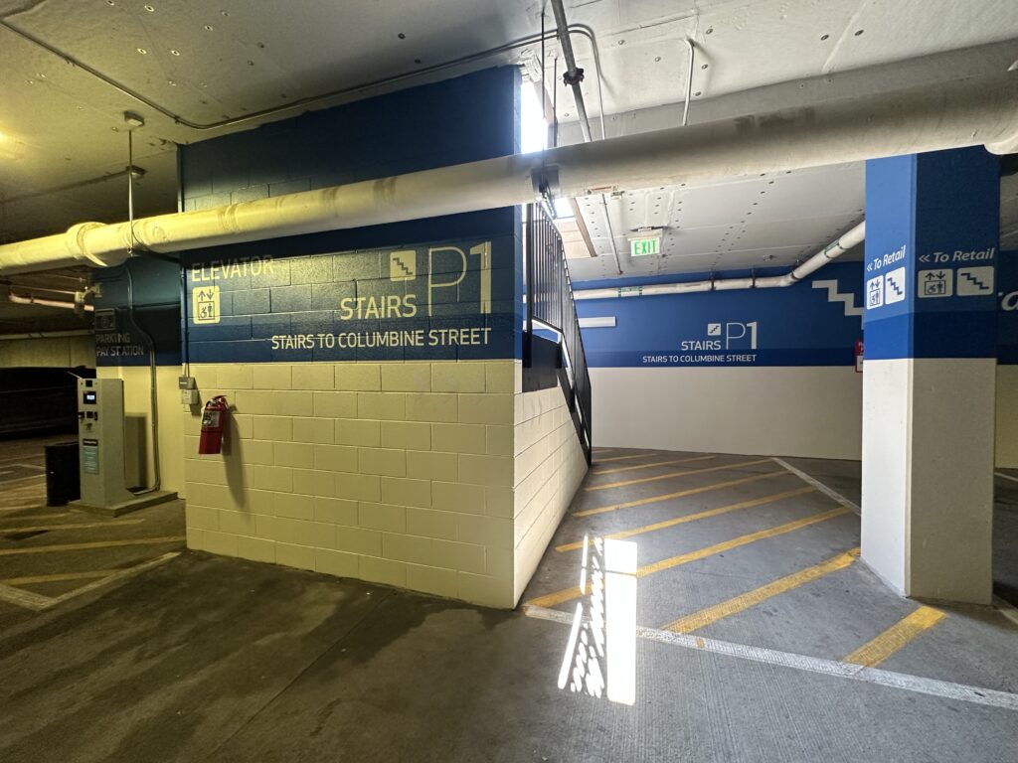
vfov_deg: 85.7
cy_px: 382
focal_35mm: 14
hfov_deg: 102.1
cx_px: 509
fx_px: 412
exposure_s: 1/83
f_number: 2.2
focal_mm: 2.22
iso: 320
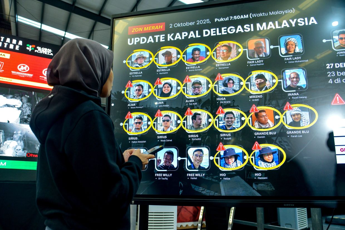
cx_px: 172
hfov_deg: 61.9
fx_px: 287
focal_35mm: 30
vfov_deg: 43.6
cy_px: 115
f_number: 4
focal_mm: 30
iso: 1250
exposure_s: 1/125
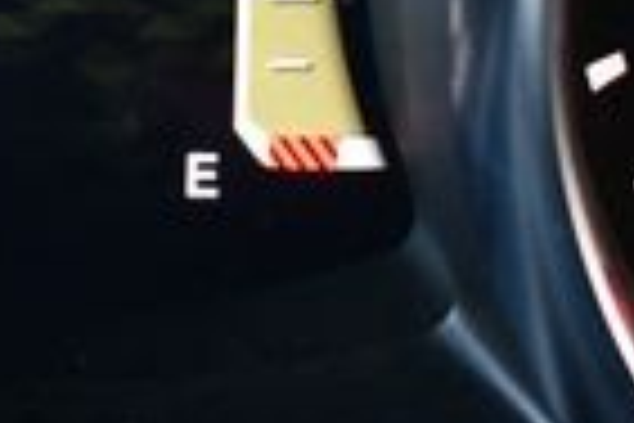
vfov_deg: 4.8
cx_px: -418
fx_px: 4966
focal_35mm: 282
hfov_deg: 7.1
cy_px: -176
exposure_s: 1/125
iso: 900
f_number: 4.2
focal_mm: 31
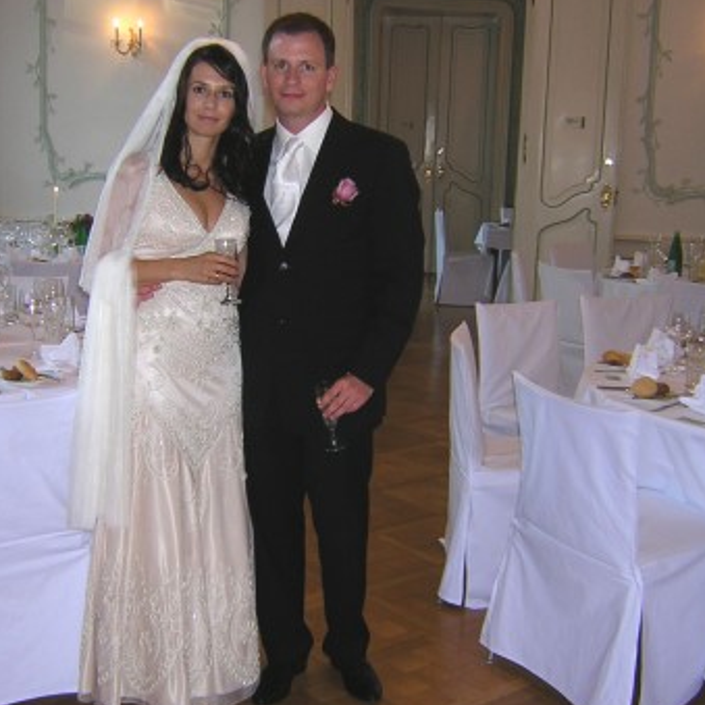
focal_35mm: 45
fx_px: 1037
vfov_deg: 37.5
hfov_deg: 37.4
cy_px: 341
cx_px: 291
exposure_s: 1/60.1
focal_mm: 4.7
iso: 110
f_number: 2.6
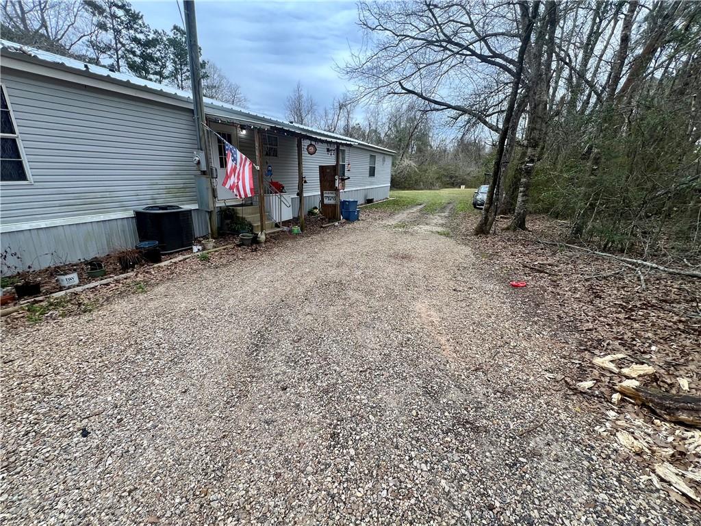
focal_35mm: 13
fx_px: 263
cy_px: 263
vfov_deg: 89.9
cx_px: 350
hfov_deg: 106.2
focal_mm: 1.57
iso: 32
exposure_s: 1/204
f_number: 1.8
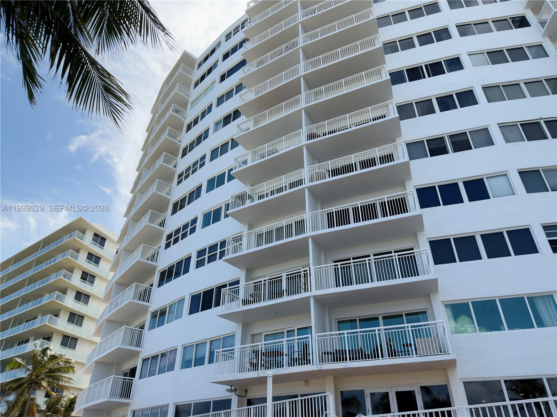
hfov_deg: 71.6
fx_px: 386
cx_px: 278
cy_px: 208
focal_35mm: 24
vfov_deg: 56.8
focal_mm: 6.76
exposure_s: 1/4926
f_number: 1.78
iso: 100
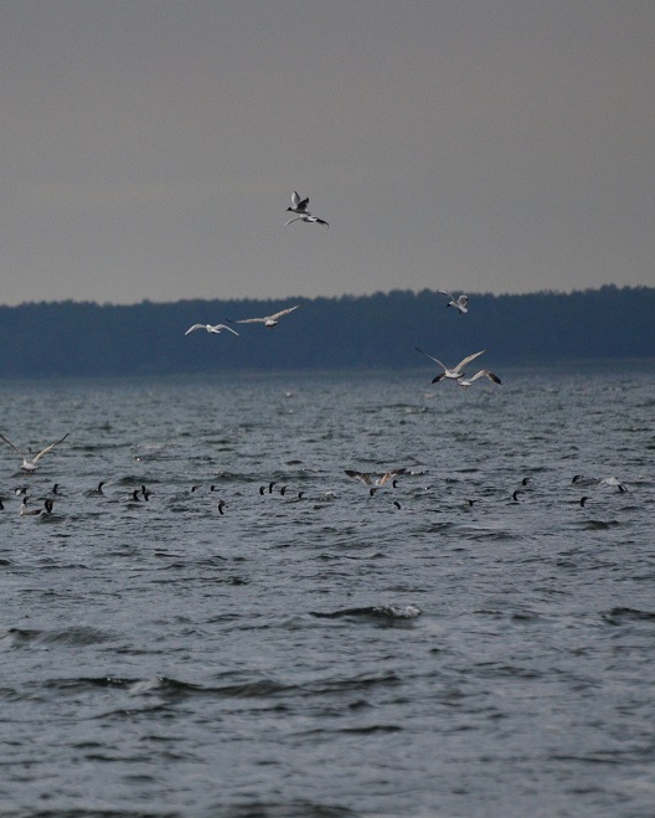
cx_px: 120
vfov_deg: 3.0
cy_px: 408
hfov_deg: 2.4
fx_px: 15470
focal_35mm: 639
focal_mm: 300
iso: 1000
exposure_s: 1/8000
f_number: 5.6
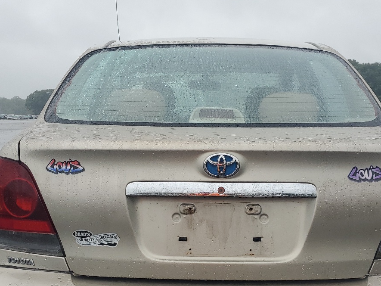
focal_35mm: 47
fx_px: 517
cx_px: 204
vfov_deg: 30.4
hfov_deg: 40.4
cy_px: 211
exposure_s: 1/1429
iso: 50
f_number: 1.5
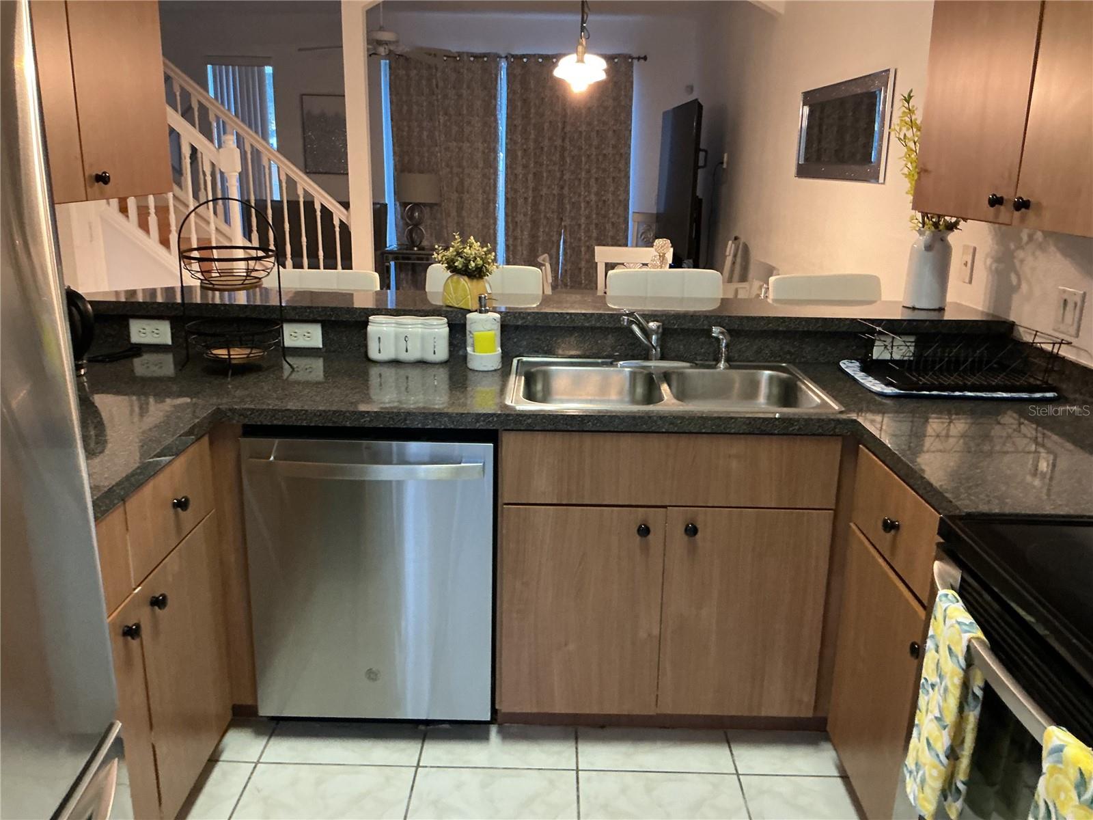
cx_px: 546
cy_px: 410
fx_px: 916
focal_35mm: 29
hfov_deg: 61.7
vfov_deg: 48.2
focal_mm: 3
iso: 320
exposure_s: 1/30
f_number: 1.8
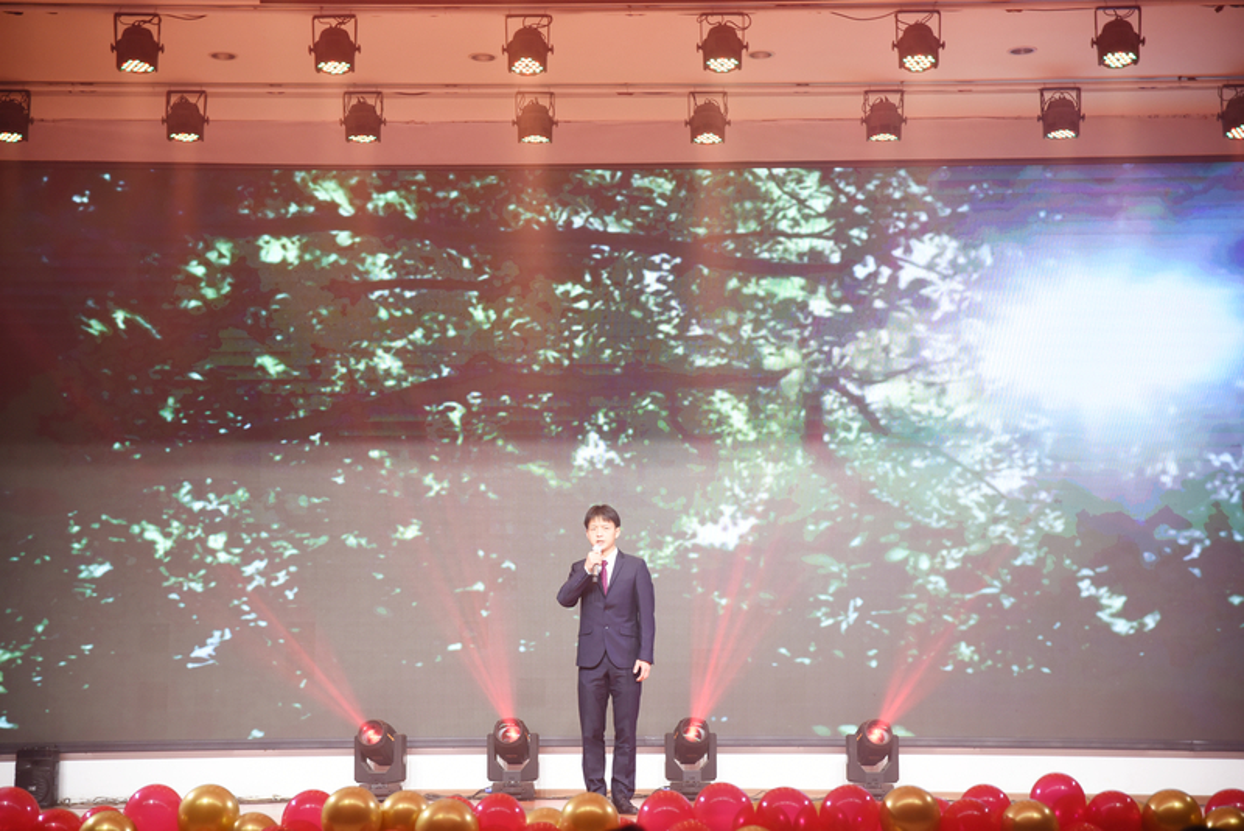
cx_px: 622
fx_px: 2420
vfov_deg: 19.5
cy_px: 416
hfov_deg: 28.8
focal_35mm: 70
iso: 1000
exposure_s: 1/160
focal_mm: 70
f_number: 3.2
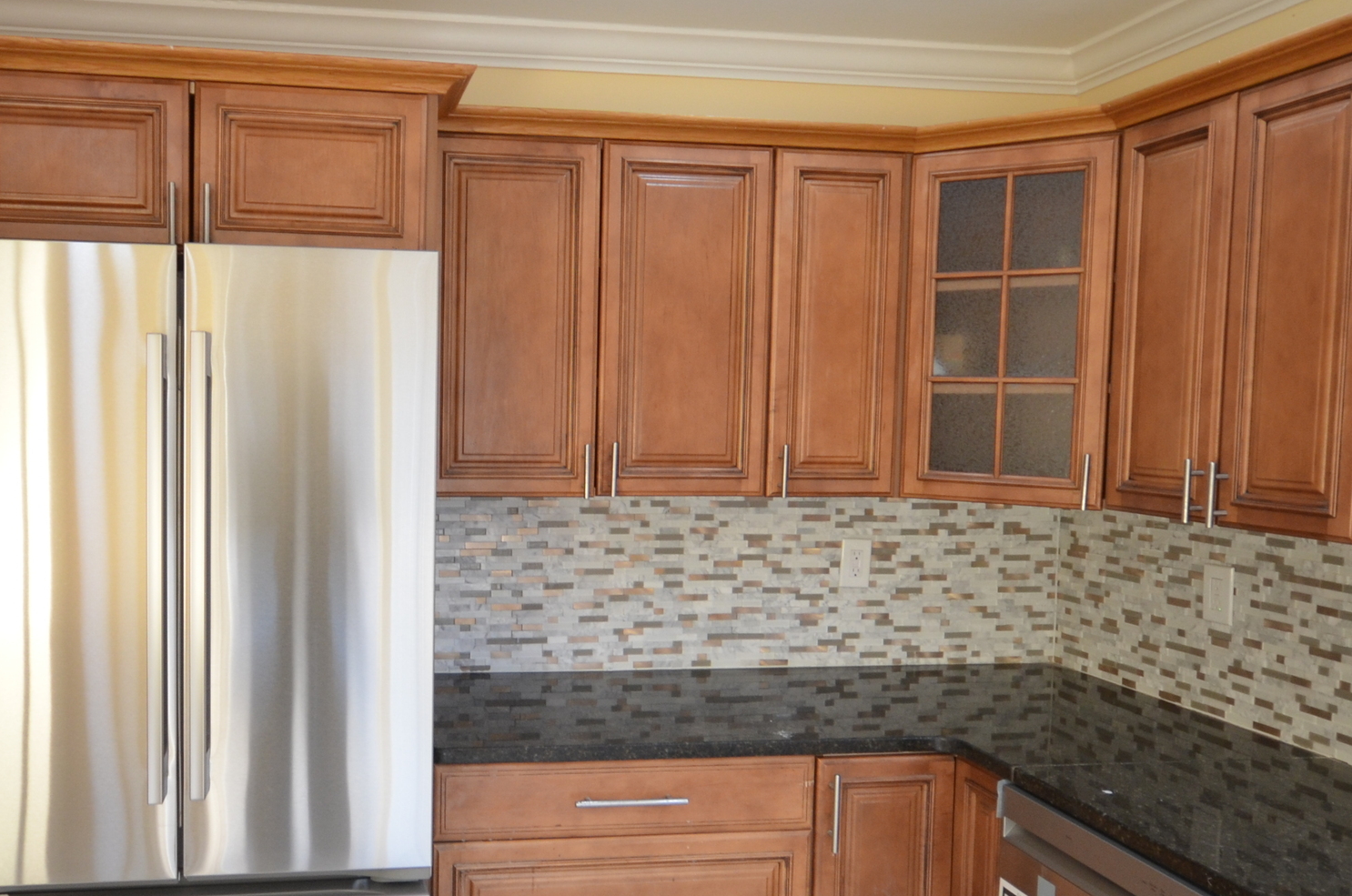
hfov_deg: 59.1
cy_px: 477
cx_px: 460
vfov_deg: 42.2
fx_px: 1162
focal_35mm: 31
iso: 400
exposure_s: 1/100
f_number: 5
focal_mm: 10
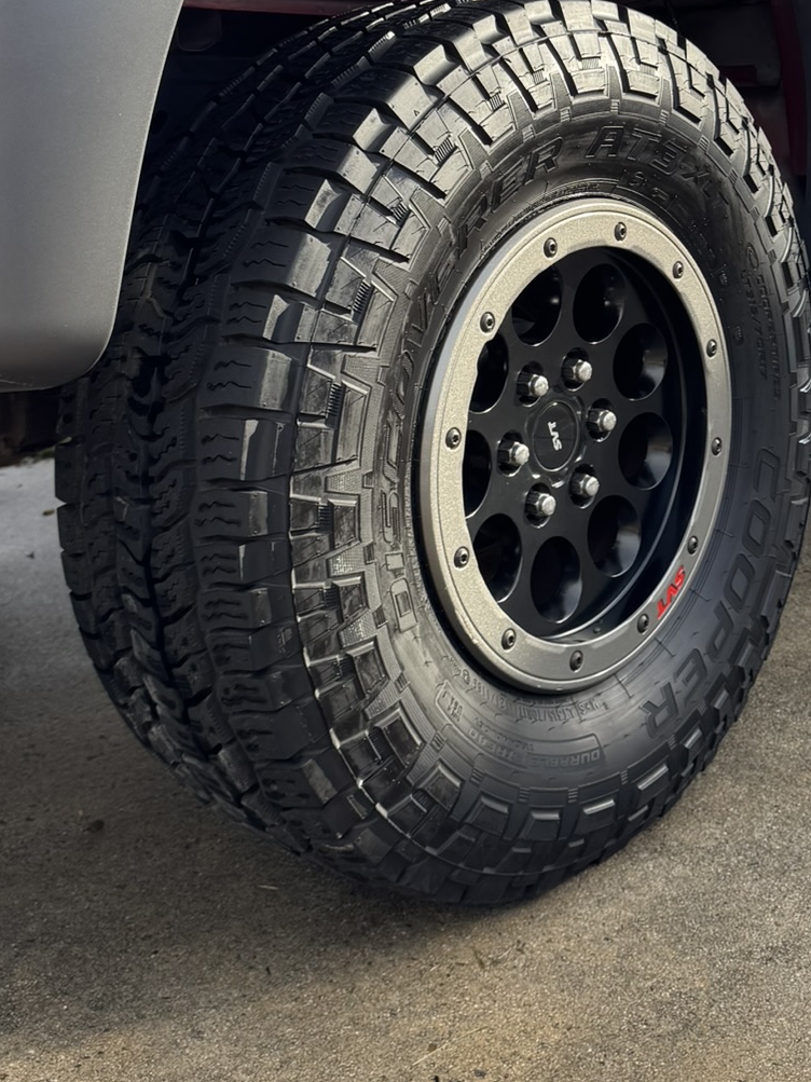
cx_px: 541
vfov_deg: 37.7
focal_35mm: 49
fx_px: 1531
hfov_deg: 29.5
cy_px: 234
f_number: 1.78
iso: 80
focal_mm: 6.76
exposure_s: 1/792
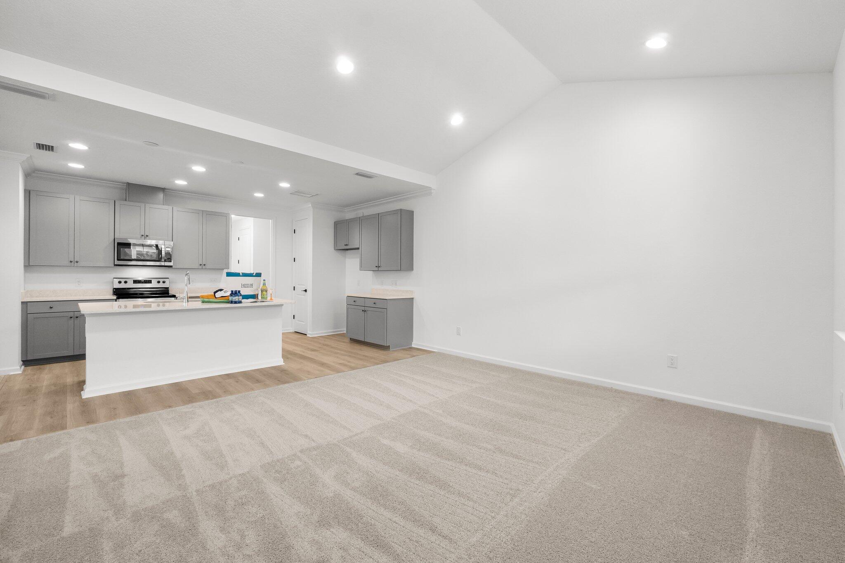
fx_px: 352
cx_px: 422
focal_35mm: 15
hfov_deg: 100.4
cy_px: 282
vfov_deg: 77.3
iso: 400
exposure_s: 1/25
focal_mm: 10
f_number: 9
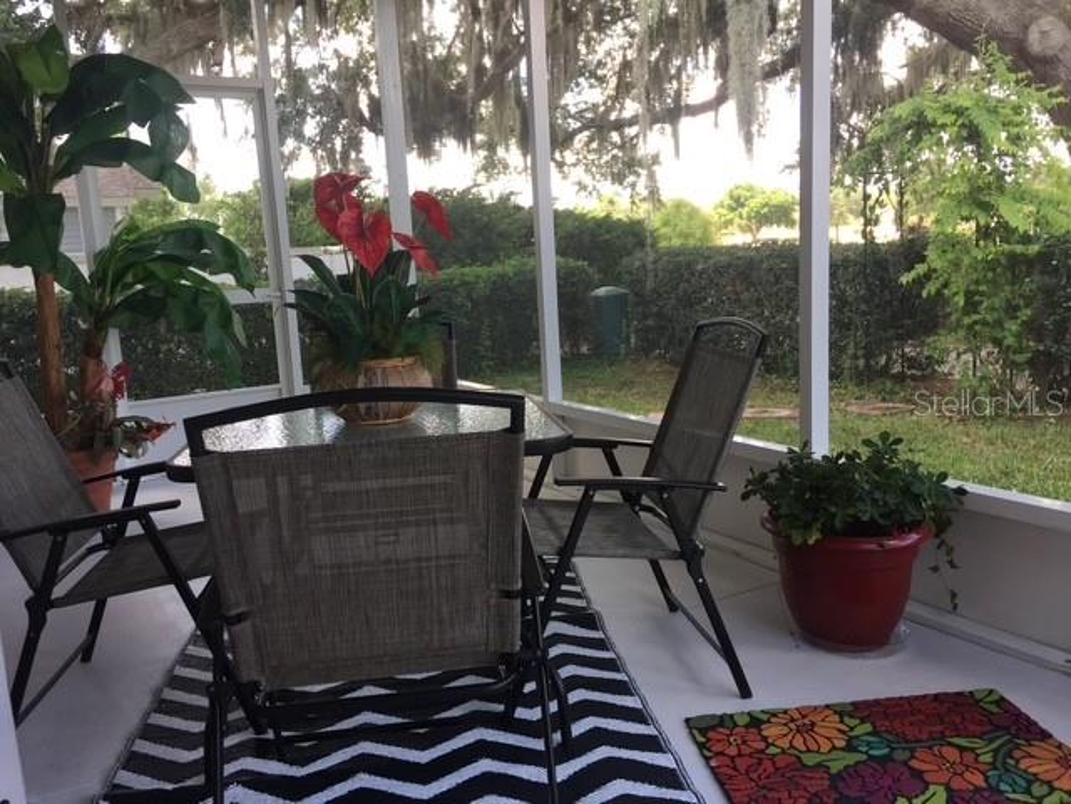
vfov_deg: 48.2
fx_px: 897
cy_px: 402
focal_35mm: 29
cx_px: 536
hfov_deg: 61.7
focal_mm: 4.15
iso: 32
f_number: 2.2
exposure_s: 1/60
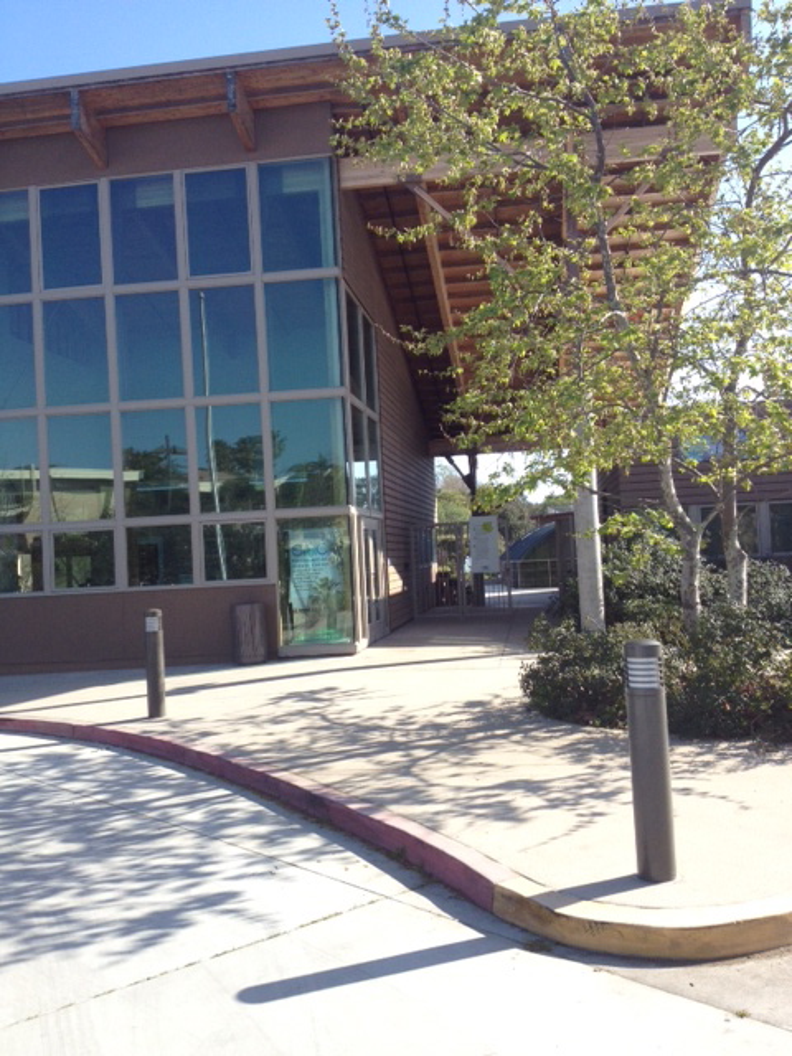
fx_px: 1068
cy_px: 528
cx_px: 396
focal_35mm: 35
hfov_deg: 40.7
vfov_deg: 52.6
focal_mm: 4.28
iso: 80
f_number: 2.4
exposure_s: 1/1104
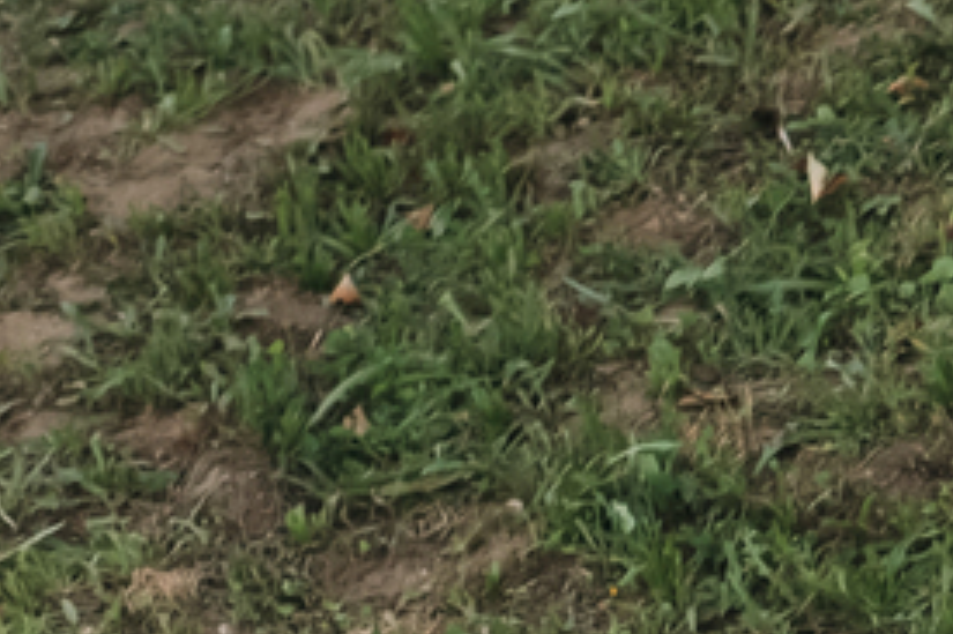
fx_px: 4048
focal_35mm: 153
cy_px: 818
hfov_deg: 12.0
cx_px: 1906
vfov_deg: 8.8
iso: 1250
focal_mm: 23
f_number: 2.8
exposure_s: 1/160
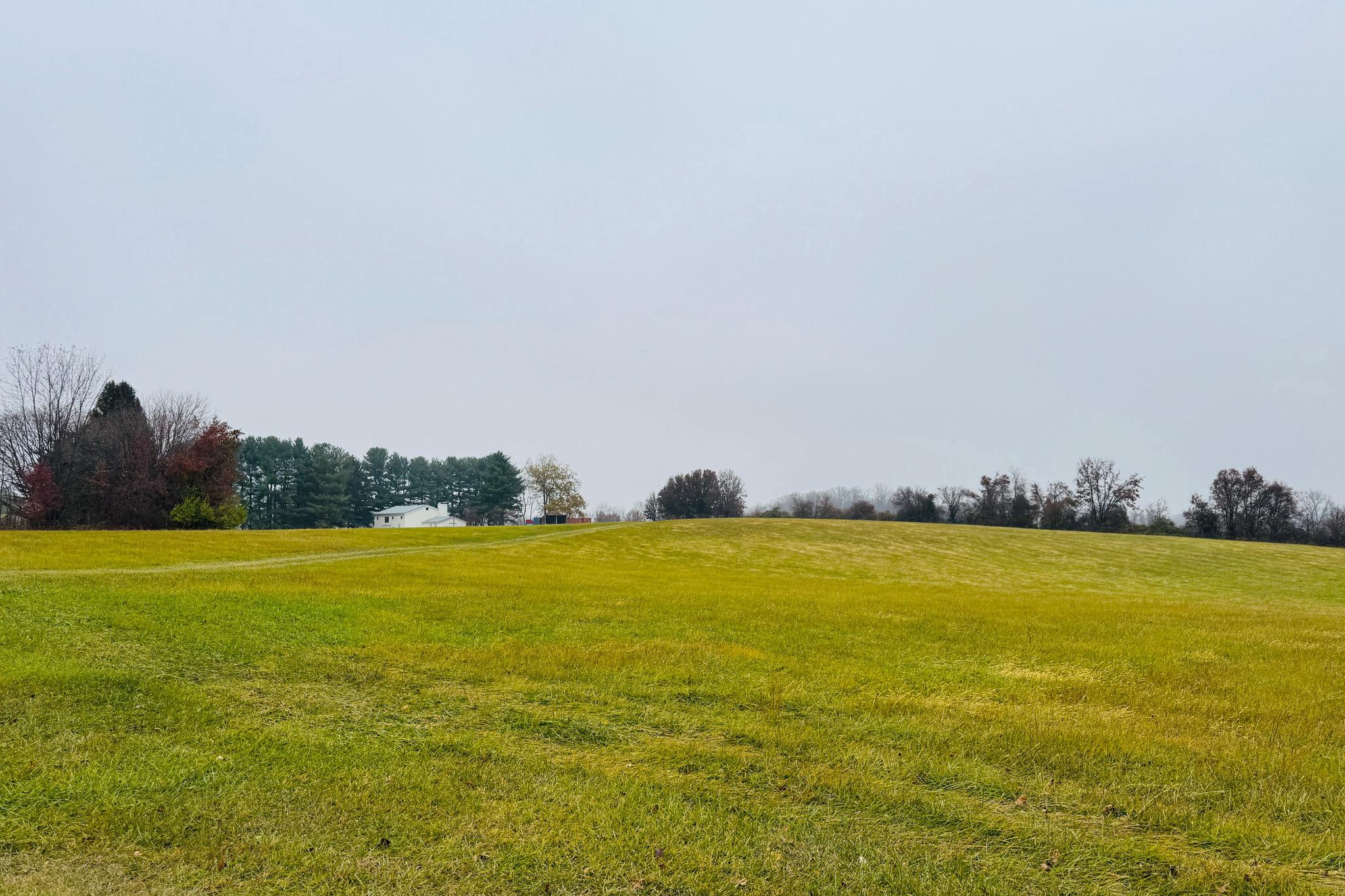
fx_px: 934
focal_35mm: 25
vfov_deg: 51.2
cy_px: 482
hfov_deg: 71.5
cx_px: 672
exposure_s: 1/2041
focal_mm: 6.76
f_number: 1.78
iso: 80
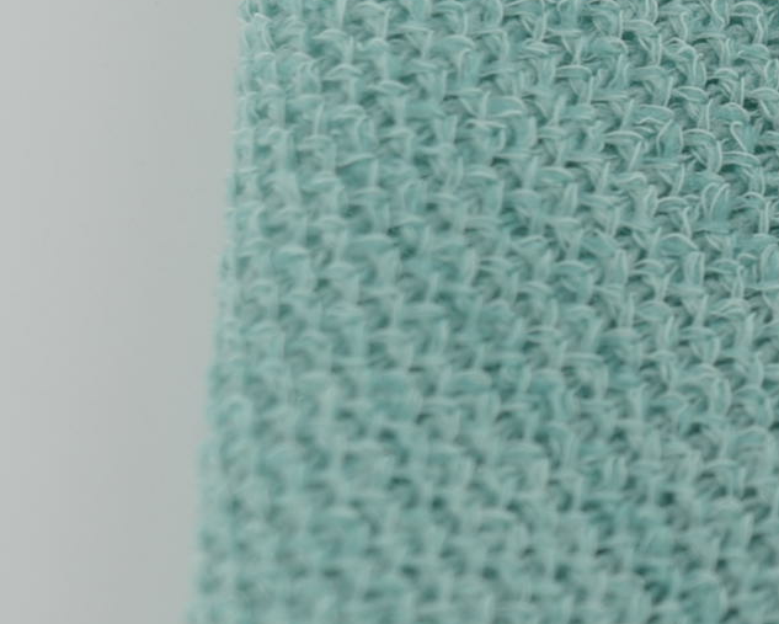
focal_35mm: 223
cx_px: 1408
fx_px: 5144
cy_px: 193
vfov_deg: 6.9
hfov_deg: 8.3
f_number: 3.5
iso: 100
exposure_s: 1/250
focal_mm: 50
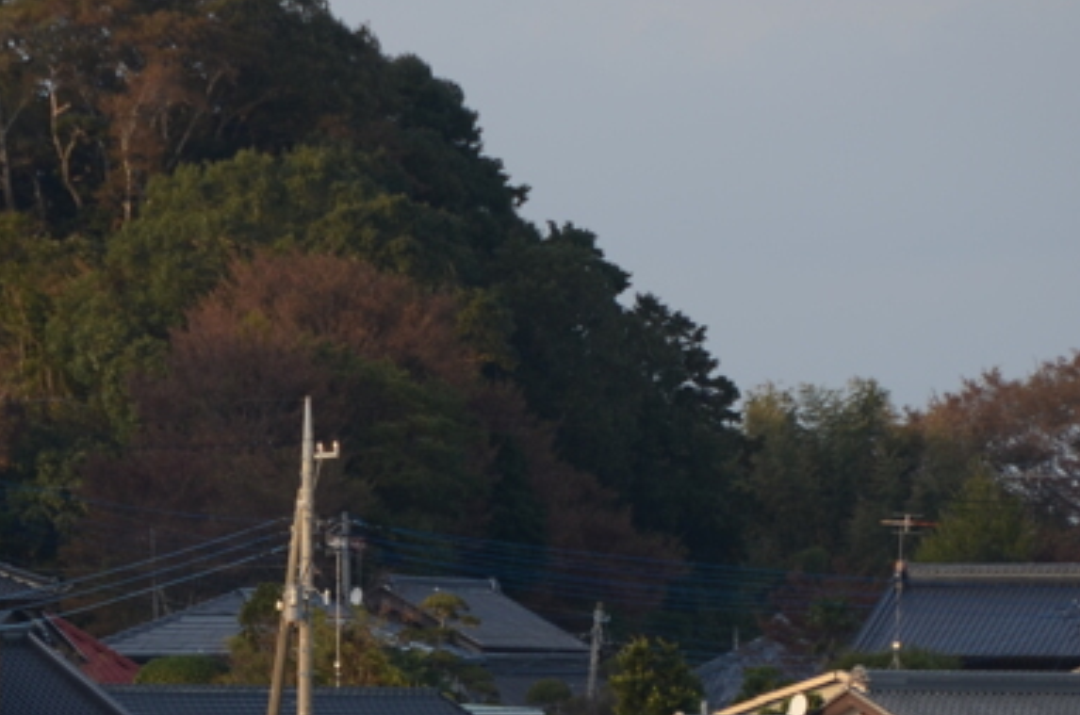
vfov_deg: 2.0
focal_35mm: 684
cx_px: 133
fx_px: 20477
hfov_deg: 3.0
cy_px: 851
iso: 100
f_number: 5.6
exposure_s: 1/125
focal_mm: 170
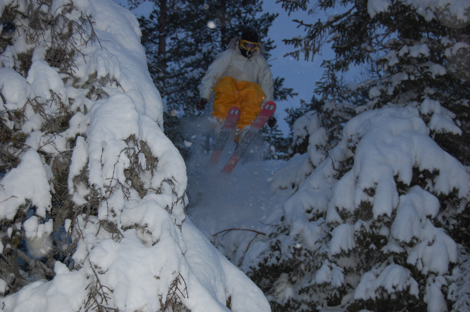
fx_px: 743
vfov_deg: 23.7
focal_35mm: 57
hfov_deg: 35.1
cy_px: 156
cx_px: 235
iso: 400
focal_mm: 38
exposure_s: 1/60
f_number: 4.8
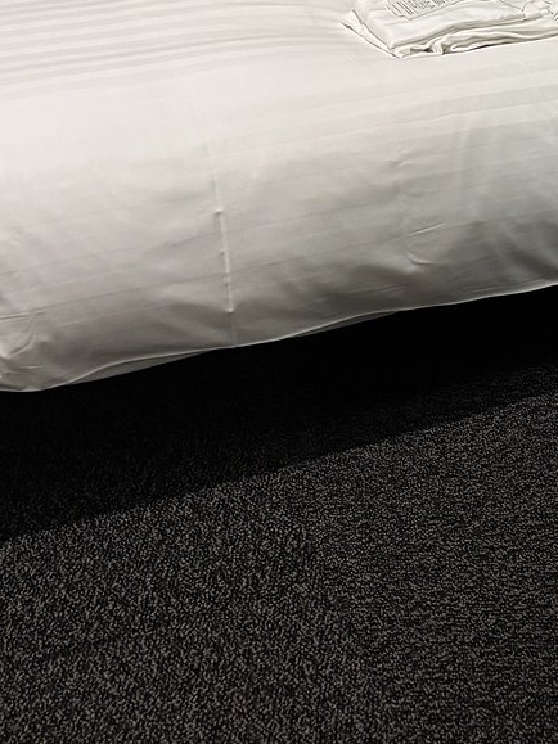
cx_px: 354
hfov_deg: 21.3
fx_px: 1484
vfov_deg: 26.0
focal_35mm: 69
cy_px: -78
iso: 400
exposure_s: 1/60
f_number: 1.6
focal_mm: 5.96
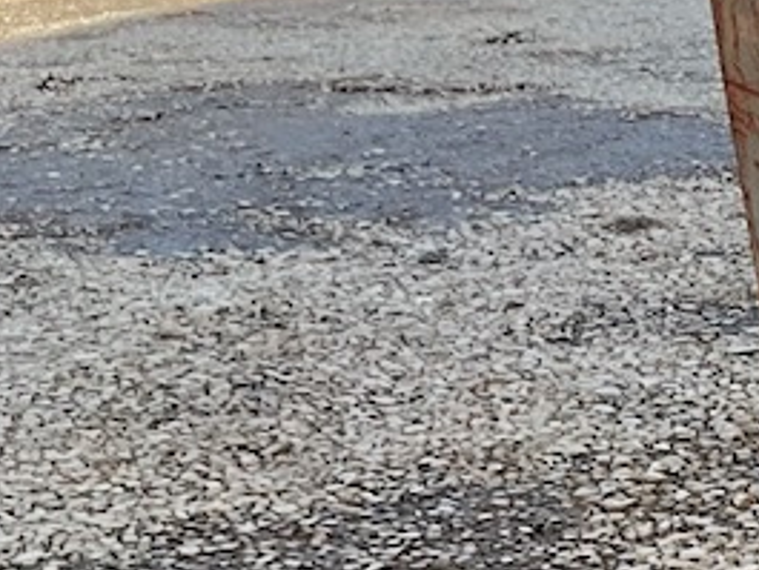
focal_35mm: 140
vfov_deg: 10.3
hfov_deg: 11.8
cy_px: 782
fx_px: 3071
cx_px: 1756
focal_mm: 3
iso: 16
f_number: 1.8
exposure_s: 1/128
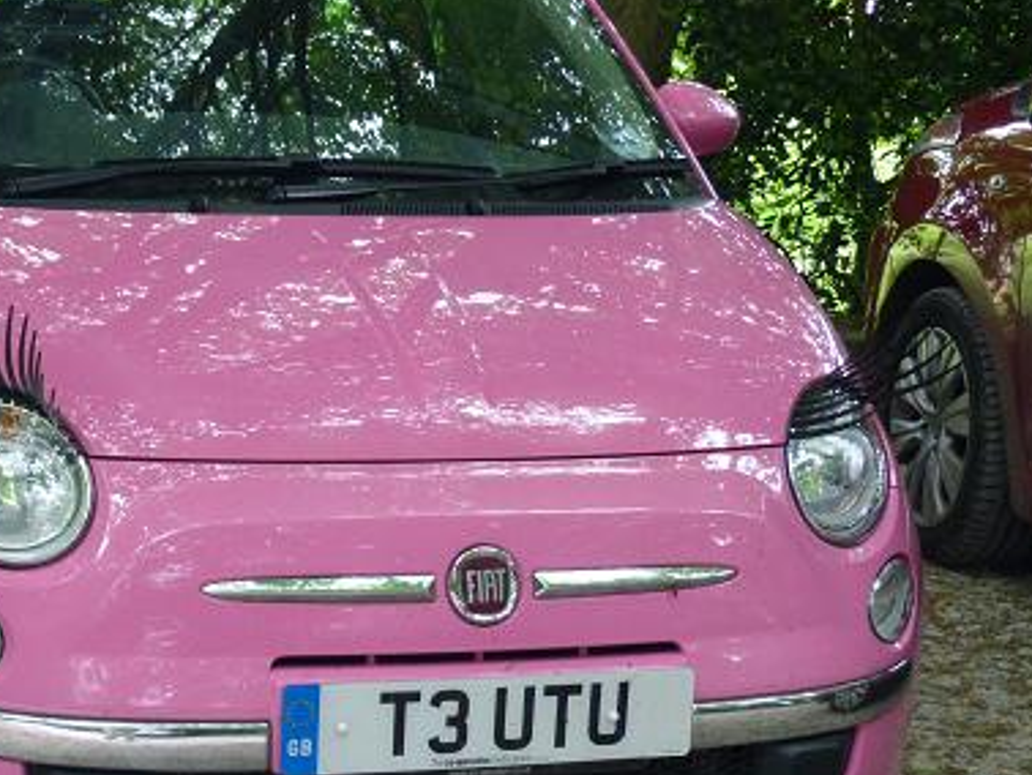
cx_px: 205
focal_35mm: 86
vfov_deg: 17.2
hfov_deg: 22.4
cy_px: 427
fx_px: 2566
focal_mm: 8.5
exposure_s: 1/30
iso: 400
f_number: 3.2
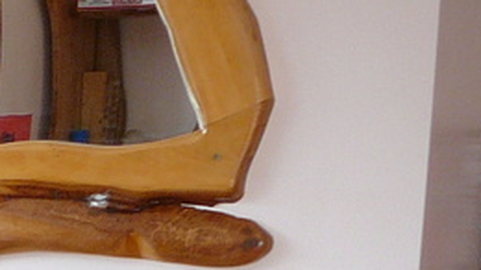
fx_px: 1912
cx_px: -440
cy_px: 499
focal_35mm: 150
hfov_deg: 12.8
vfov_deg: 7.8
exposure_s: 1/40
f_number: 2.8
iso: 100
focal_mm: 5.2
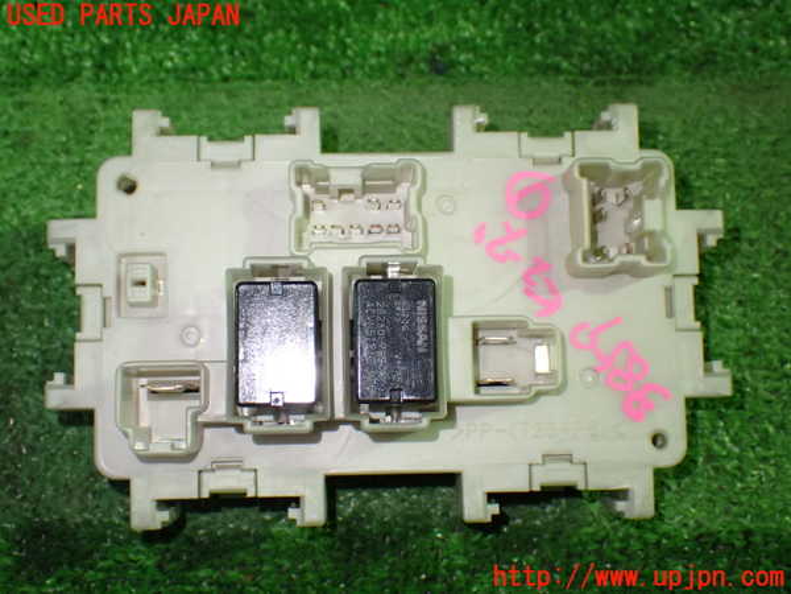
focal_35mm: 50
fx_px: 1143
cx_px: 396
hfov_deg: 38.2
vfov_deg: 29.1
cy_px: 297
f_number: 3.2
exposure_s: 1/60
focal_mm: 9.01
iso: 800
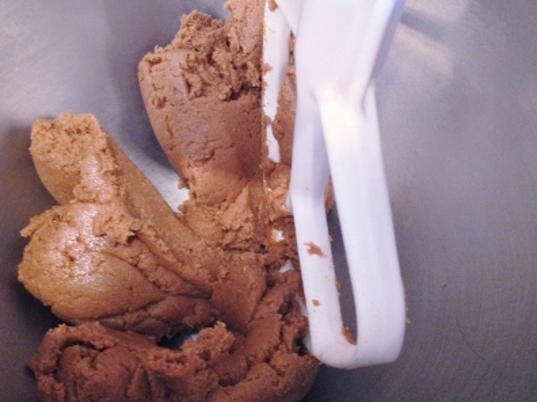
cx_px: 221
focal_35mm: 40
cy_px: 179
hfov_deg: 46.6
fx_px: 621
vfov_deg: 35.9
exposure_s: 1/15
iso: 500
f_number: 2.4
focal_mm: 4.12
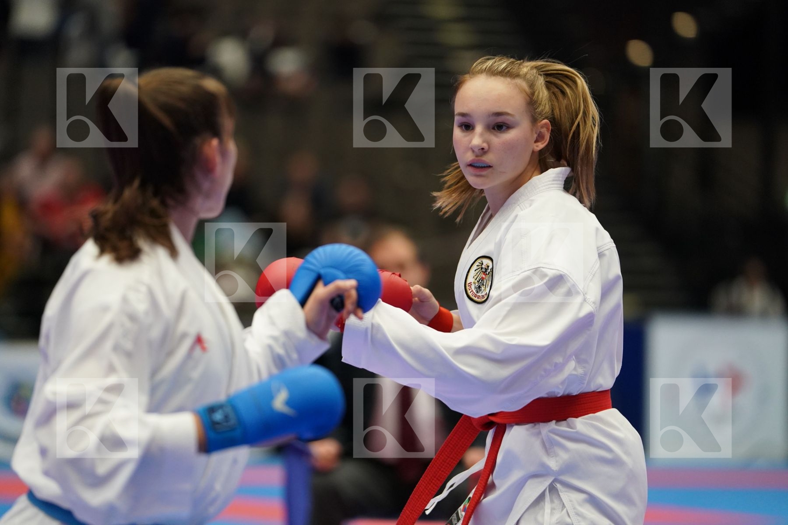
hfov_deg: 10.3
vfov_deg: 6.9
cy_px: 262
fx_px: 4377
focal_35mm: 200
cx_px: 394
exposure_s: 1/1000
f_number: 2.8
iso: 2500
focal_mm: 200
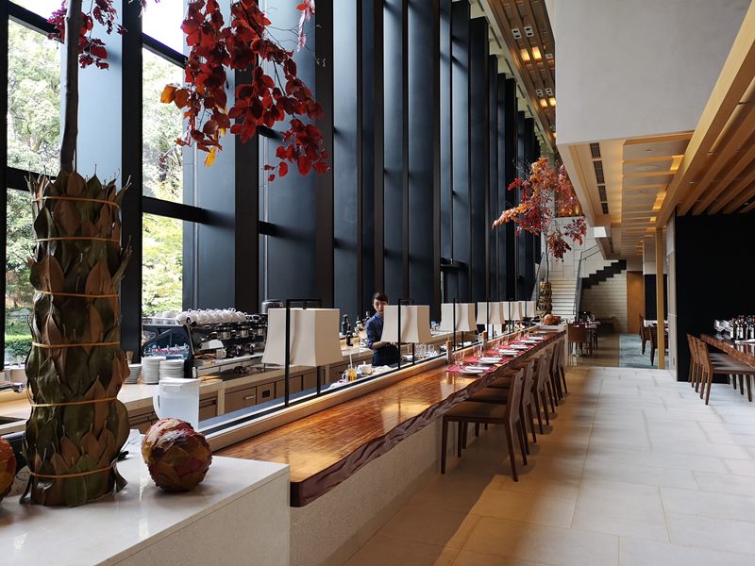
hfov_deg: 65.3
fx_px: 589
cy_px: 283
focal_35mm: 27
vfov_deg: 51.4
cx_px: 378
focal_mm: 3.95
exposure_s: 1/60
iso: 64
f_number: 1.8
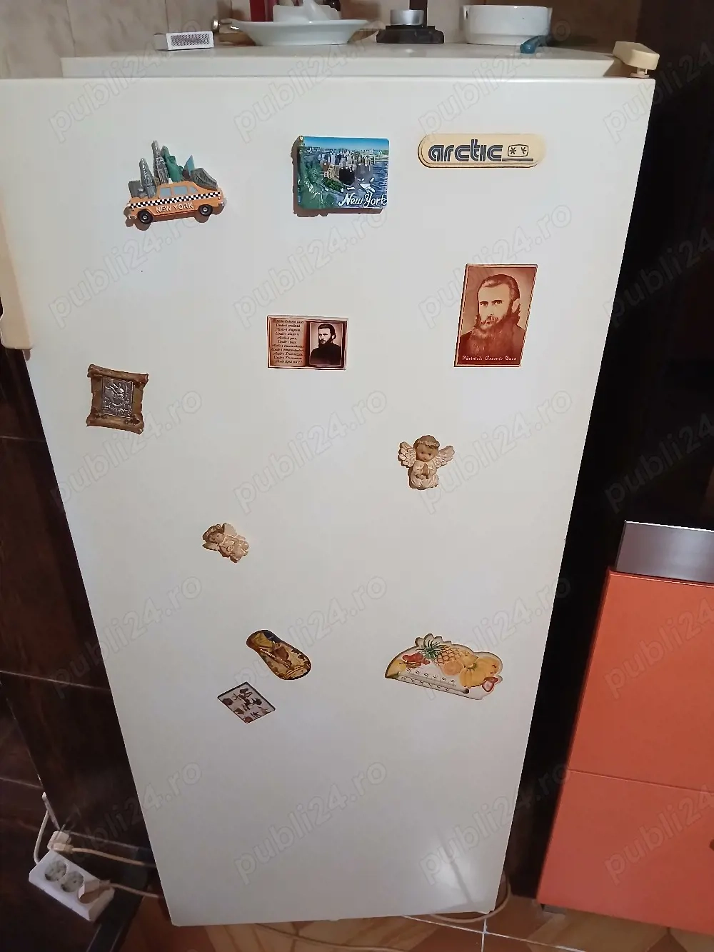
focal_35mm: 26
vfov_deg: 67.3
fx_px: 715
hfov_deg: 53.1
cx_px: 357
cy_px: 476
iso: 500
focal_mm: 3.98
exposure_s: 1/25.1
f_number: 1.8
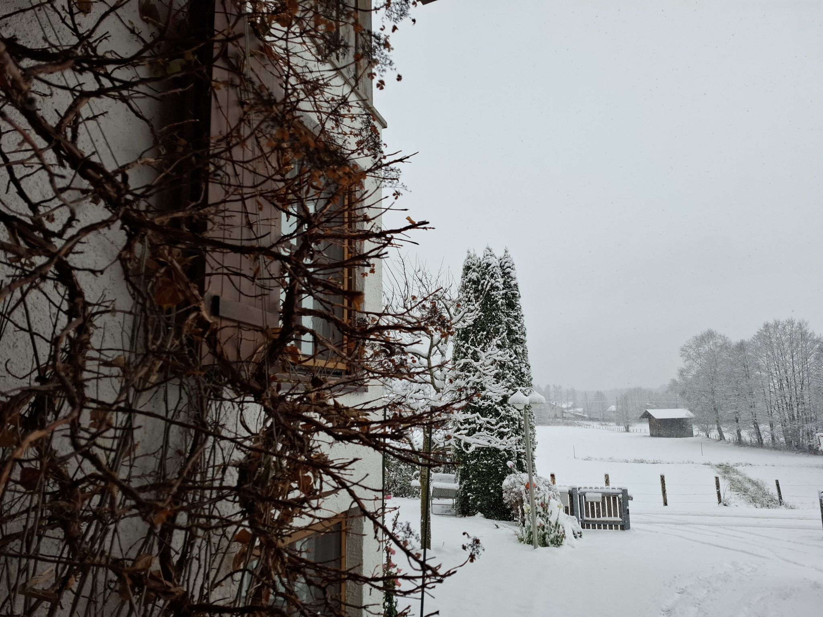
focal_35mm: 23
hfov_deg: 73.9
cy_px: 308
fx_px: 547
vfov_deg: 58.9
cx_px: 412
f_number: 1.8
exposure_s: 1/355
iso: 50
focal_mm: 5.54
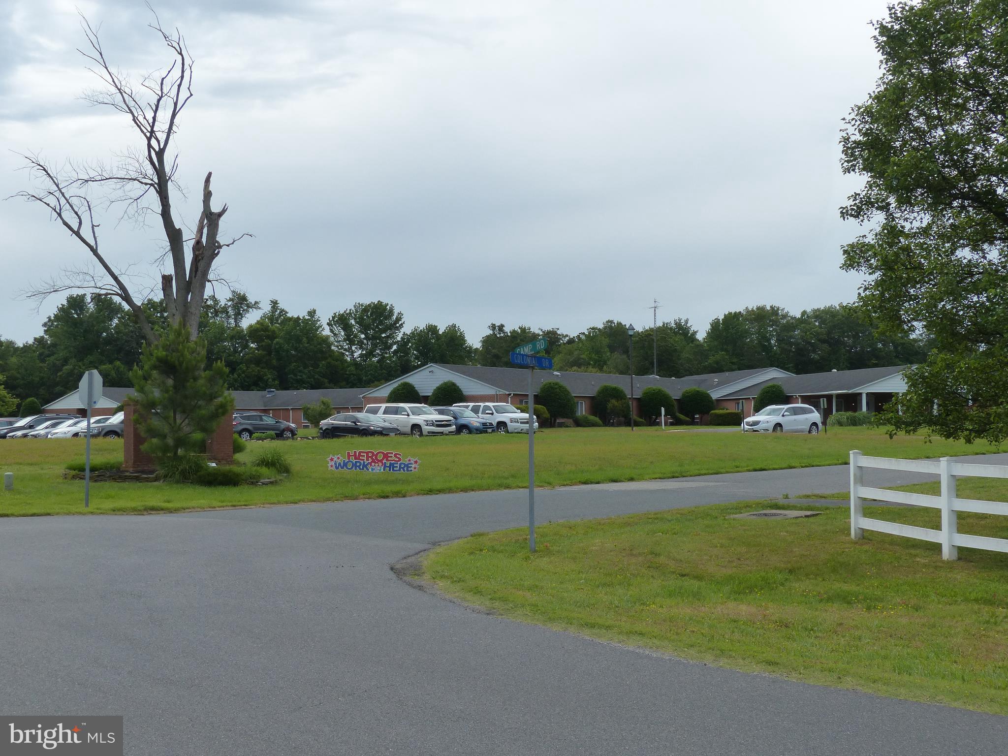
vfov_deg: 32.9
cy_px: 378
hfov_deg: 42.9
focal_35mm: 44
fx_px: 1281
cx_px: 504
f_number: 4
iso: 160
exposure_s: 1/800
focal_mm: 7.8
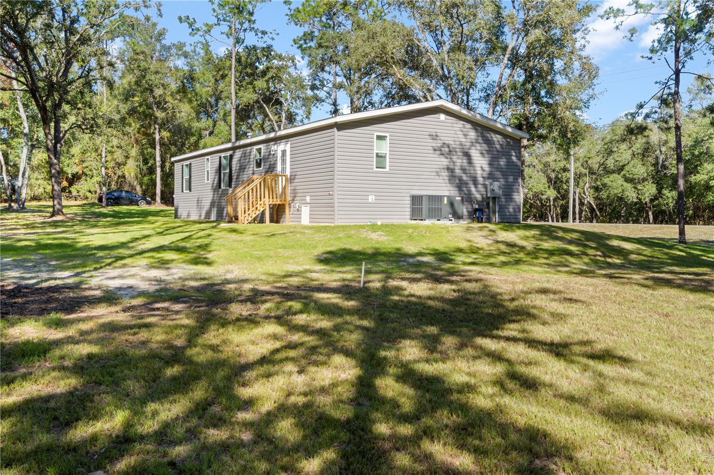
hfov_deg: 58.7
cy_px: 238
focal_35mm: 32
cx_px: 357
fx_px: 634
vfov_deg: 41.1
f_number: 22
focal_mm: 32
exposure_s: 1/20
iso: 250
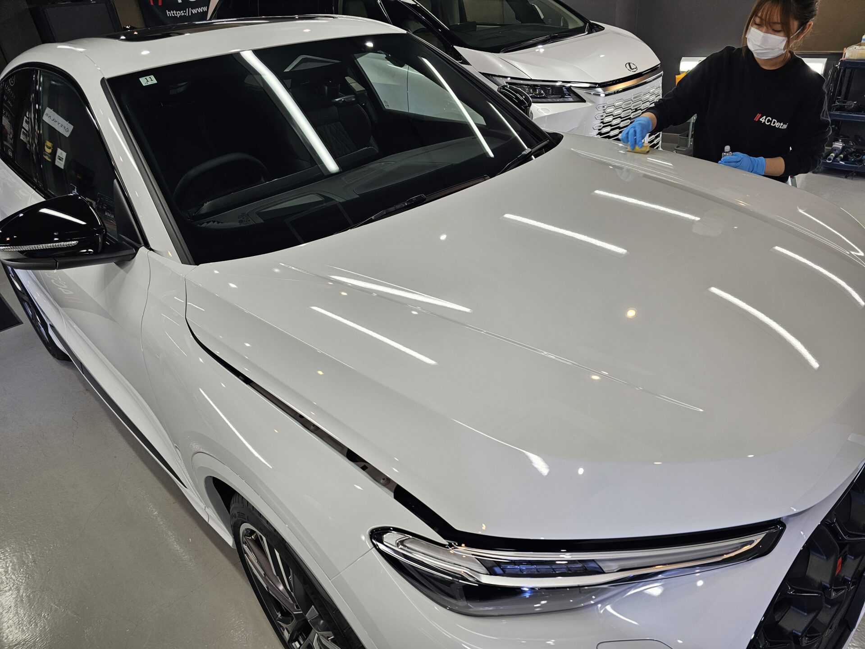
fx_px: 575
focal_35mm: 23
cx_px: 432
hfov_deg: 73.9
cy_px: 324
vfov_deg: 58.9
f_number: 1.7
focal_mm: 6.3
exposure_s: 1/120
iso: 50
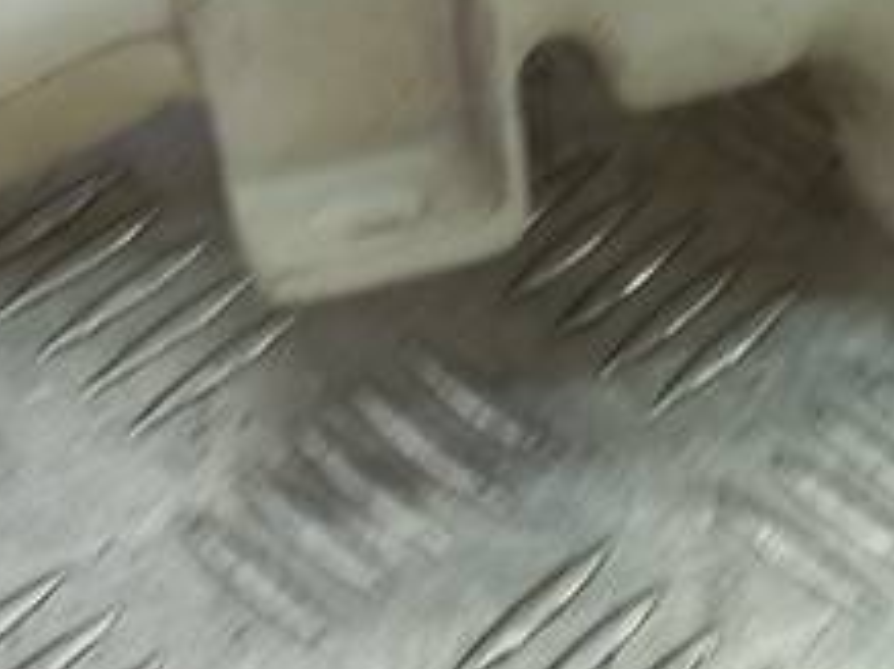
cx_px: 980
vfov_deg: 12.0
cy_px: -379
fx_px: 3020
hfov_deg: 16.3
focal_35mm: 117
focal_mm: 4.6
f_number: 1.8
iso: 50
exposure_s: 1/50
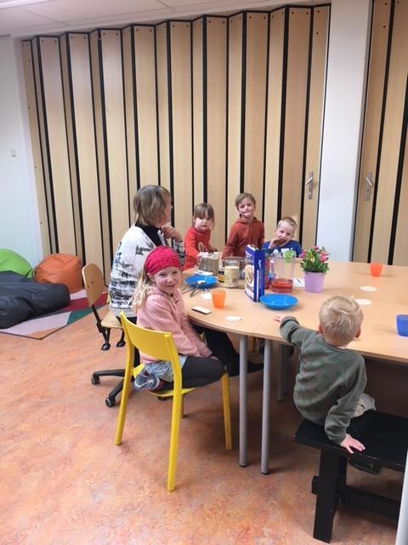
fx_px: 456
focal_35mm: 29
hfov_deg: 48.2
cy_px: 272
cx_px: 204
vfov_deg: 61.7
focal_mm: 4.15
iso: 40
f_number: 2.2
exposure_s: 1/33
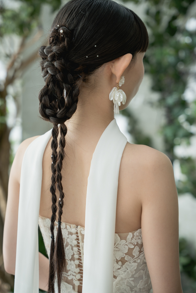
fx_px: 554
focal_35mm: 68
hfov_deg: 20.1
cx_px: 97
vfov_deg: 29.7
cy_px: 145
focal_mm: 65.8
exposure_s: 1/100
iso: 100
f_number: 2.8
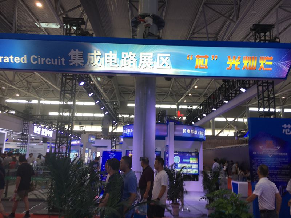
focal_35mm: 29
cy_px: 109
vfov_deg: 48.2
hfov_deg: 61.7
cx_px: 146
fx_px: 244
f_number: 2.2
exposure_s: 1/50
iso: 25
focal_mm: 4.15
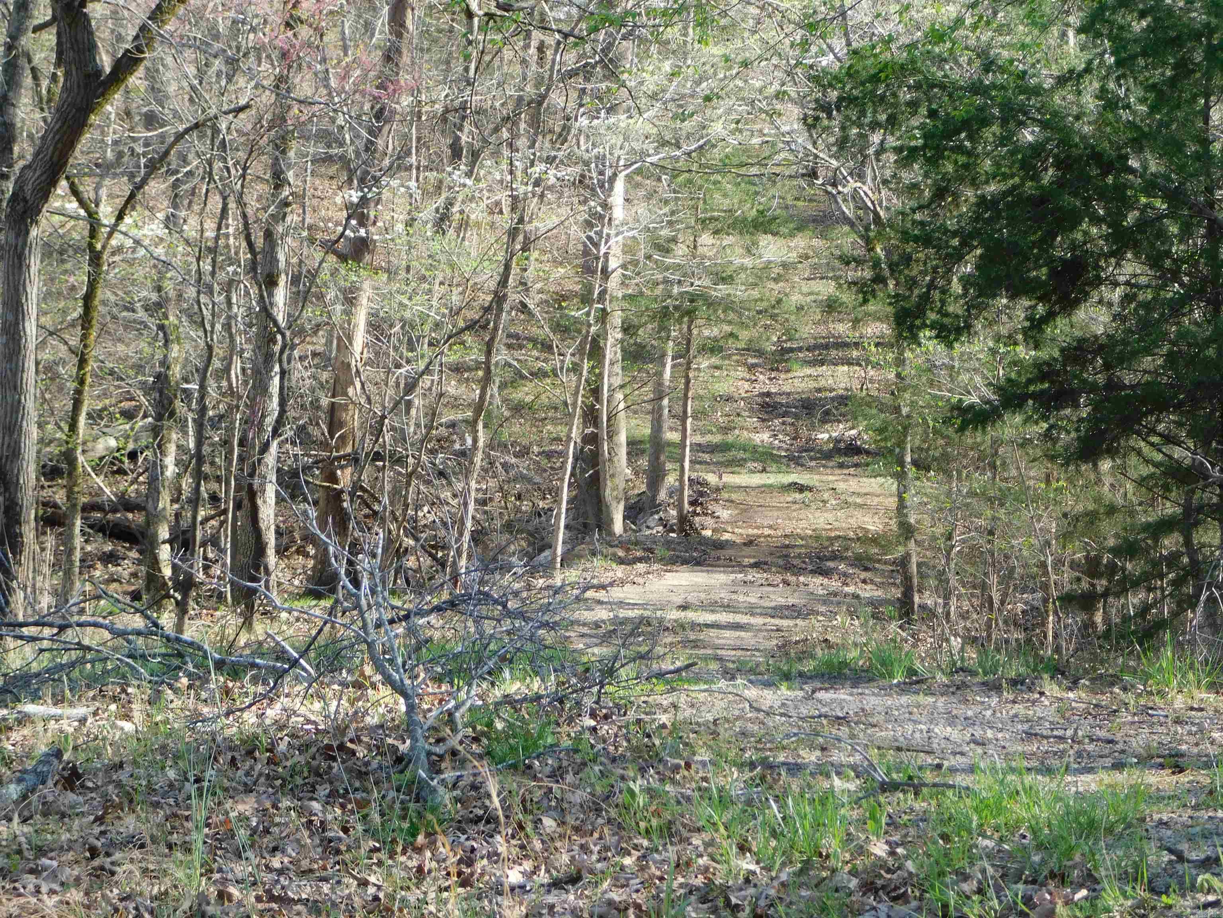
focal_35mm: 170
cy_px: 459
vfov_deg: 8.7
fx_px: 6006
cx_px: 612
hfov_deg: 11.6
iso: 125
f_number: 5.3
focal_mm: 30.1
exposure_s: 1/100
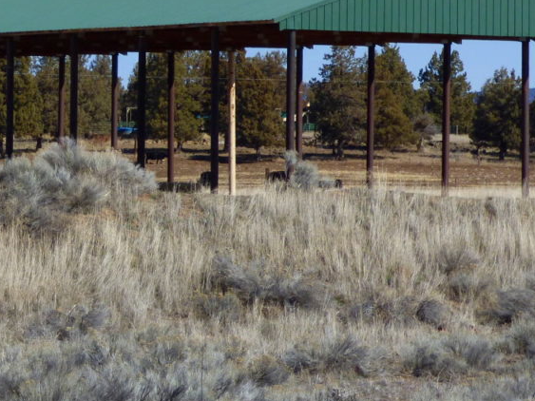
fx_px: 3199
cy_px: 95
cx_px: 67
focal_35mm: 207
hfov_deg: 9.5
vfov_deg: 7.2
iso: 100
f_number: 4.6
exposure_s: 1/800
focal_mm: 15.15
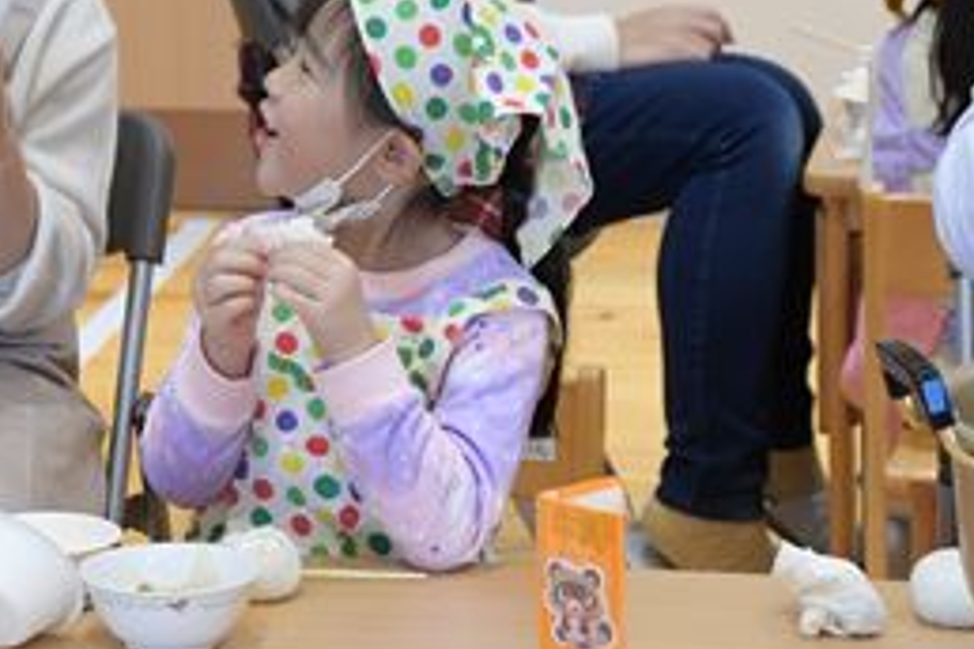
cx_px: 185
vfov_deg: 7.6
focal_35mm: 180
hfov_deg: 11.4
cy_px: 62
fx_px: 4870
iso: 3200
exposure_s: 1/160
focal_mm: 62
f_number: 6.3
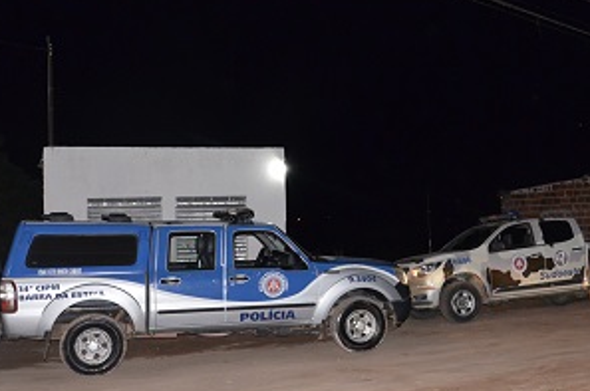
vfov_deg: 28.1
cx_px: 385
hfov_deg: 40.9
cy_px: 173
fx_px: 781
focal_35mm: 48
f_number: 7.1
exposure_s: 1/60
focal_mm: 21
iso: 3200
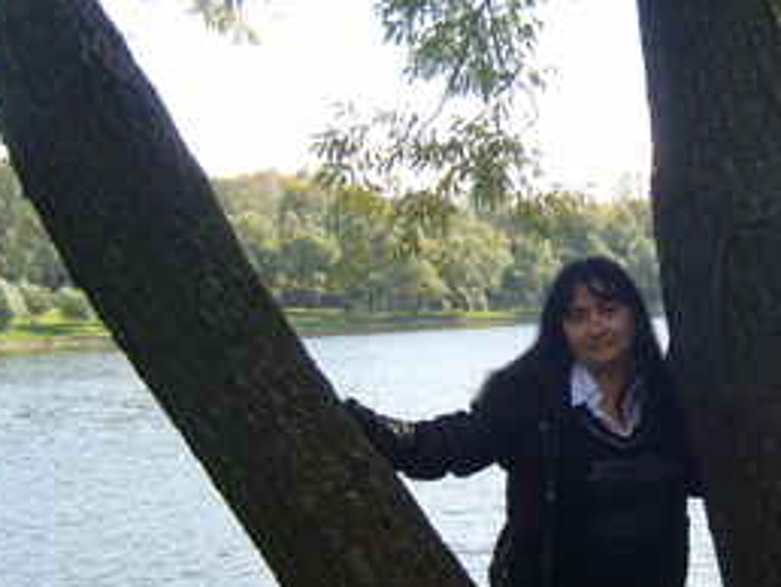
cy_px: 387
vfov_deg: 24.0
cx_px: 590
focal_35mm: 61
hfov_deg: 31.1
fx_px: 1378
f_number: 2.8
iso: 80
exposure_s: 1/350
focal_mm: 7.4
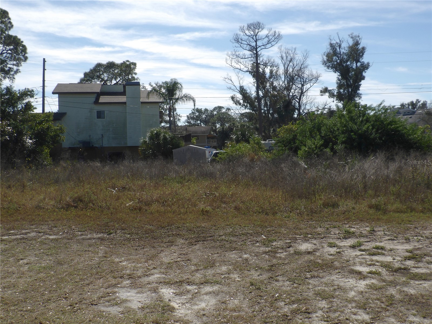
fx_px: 524
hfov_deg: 44.8
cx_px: 216
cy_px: 162
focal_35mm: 42
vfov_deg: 34.3
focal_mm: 7.6
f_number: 4.9
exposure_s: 1/775
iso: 100
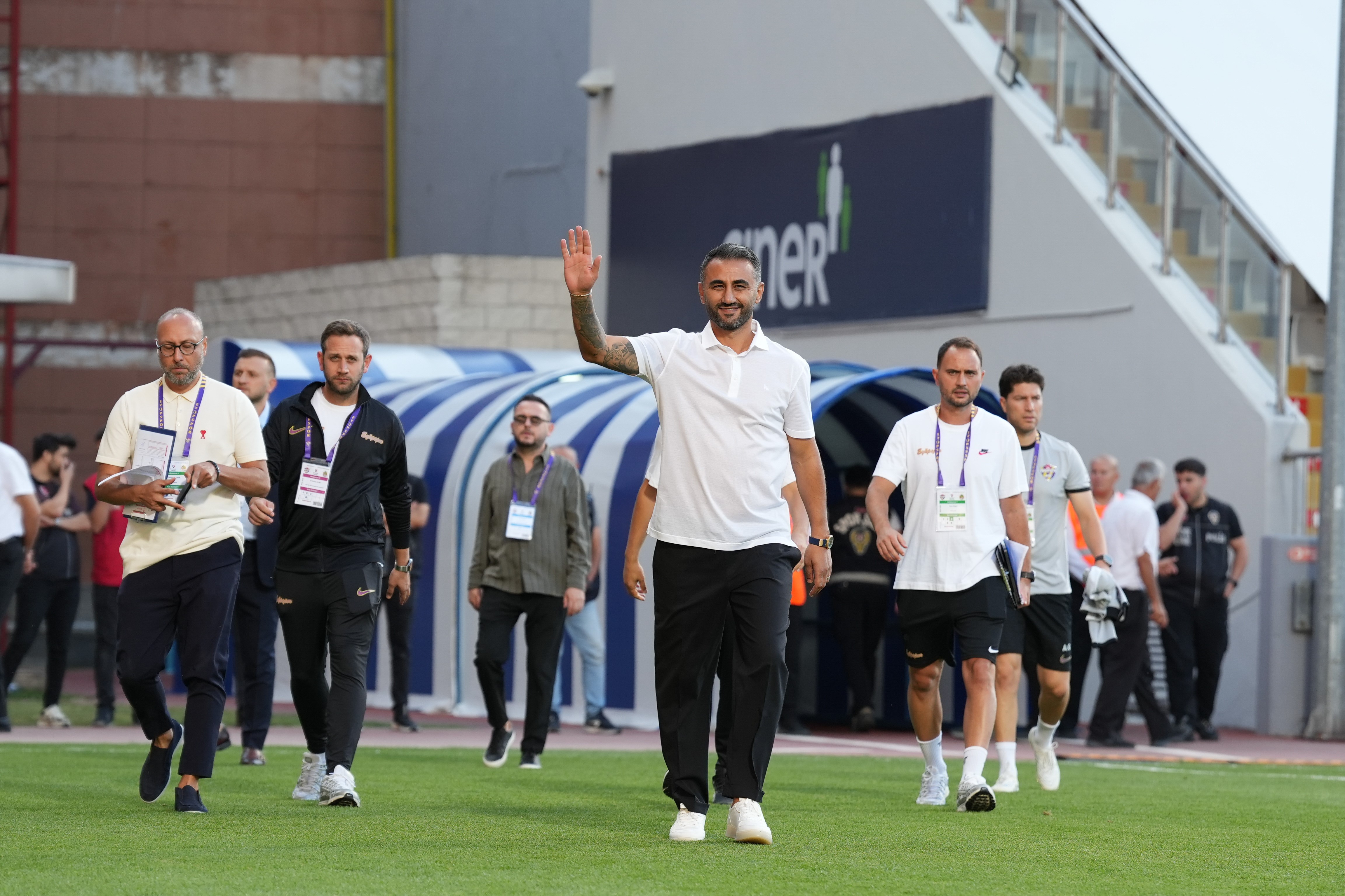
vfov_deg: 6.8
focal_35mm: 201
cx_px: 672
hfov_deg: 10.2
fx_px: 7509
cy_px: 448
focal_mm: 134
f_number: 3.2
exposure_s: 1/640
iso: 500
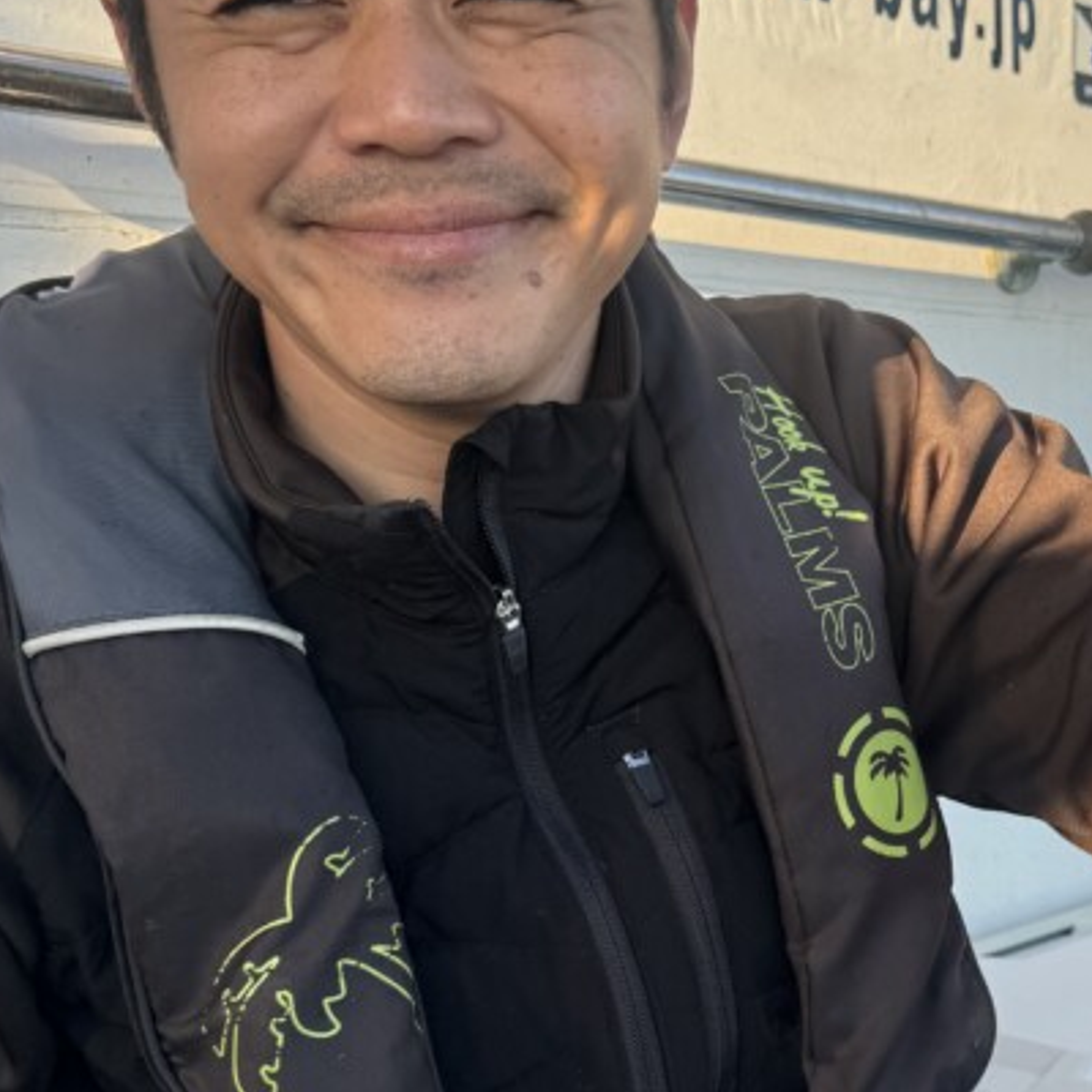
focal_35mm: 53
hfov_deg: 31.2
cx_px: 906
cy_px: 625
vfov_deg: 32.2
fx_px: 1892
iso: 80
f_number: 1.78
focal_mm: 6.76
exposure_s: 1/966
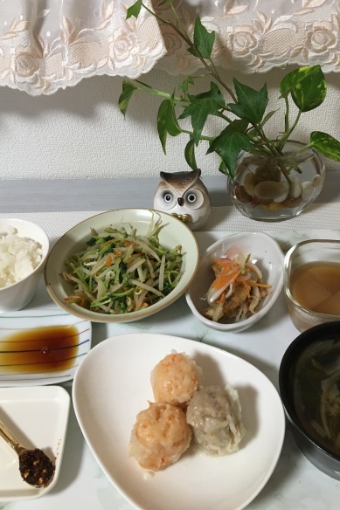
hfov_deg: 42.3
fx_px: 439
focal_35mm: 31
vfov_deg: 60.3
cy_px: 249
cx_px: 174
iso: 160
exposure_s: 1/30
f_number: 2.2
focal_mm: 4.15
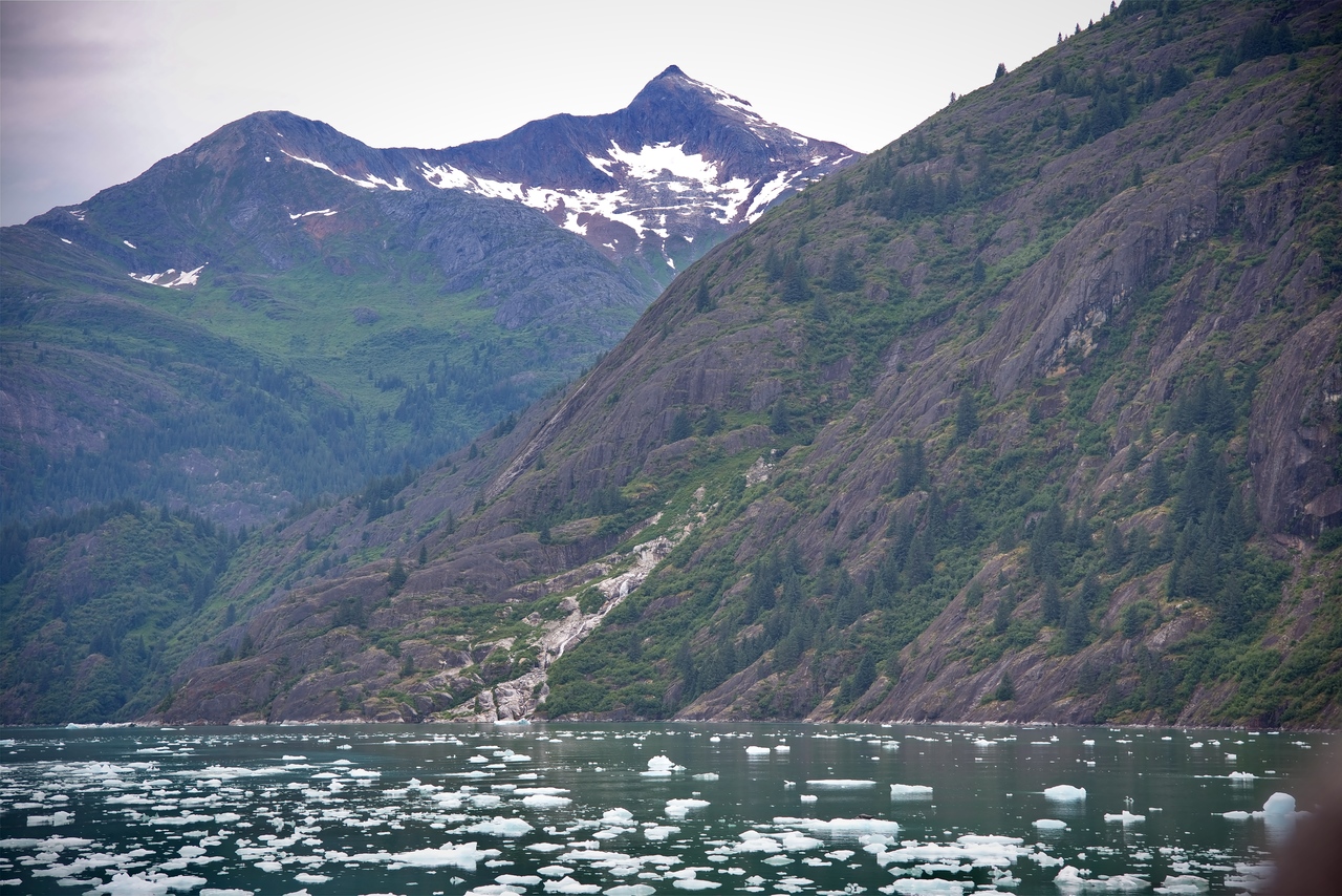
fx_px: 3057
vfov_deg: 16.7
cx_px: 671
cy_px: 448
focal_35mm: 82
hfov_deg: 24.8
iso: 100
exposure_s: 1/200
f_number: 4.5
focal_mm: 82
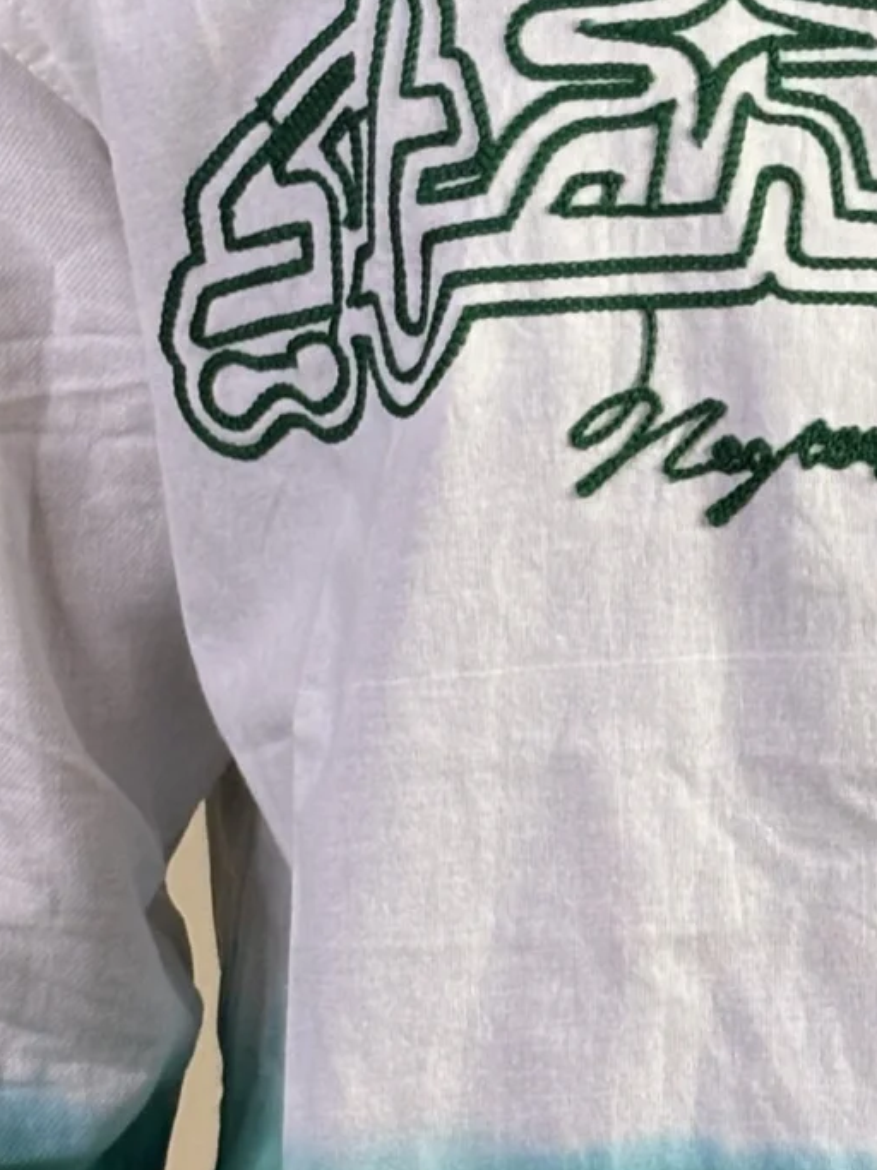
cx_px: 1086
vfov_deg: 10.1
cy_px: 956
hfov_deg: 7.5
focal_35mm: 195
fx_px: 6589
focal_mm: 5.96
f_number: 1.6
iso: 64
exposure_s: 1/50
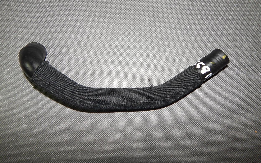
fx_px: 178
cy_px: 64
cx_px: 130
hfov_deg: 72.5
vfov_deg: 48.9
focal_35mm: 25
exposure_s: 1/30
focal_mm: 4
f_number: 6
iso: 200
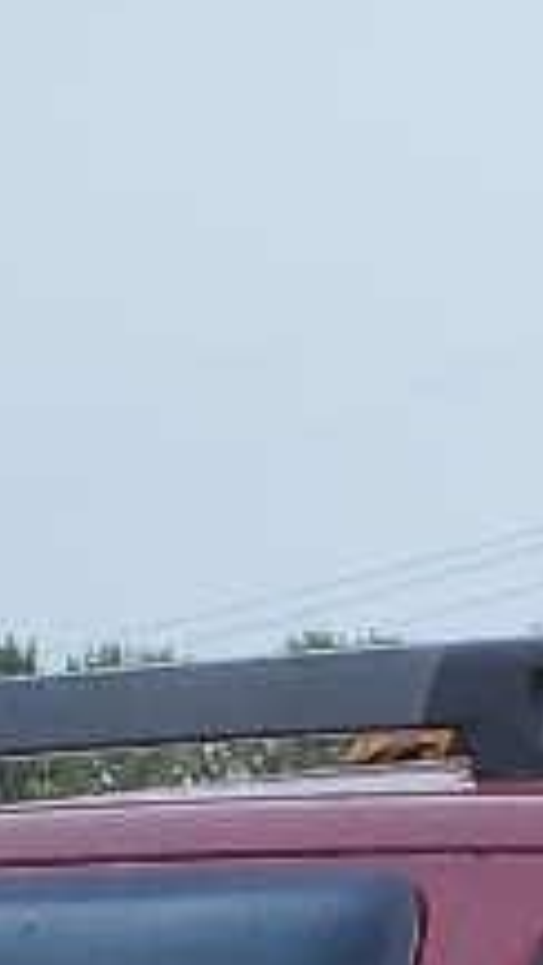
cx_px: 1976
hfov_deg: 5.3
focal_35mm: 209
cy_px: 2468
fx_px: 5352
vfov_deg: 9.1
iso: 50
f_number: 1.5
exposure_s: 1/2000
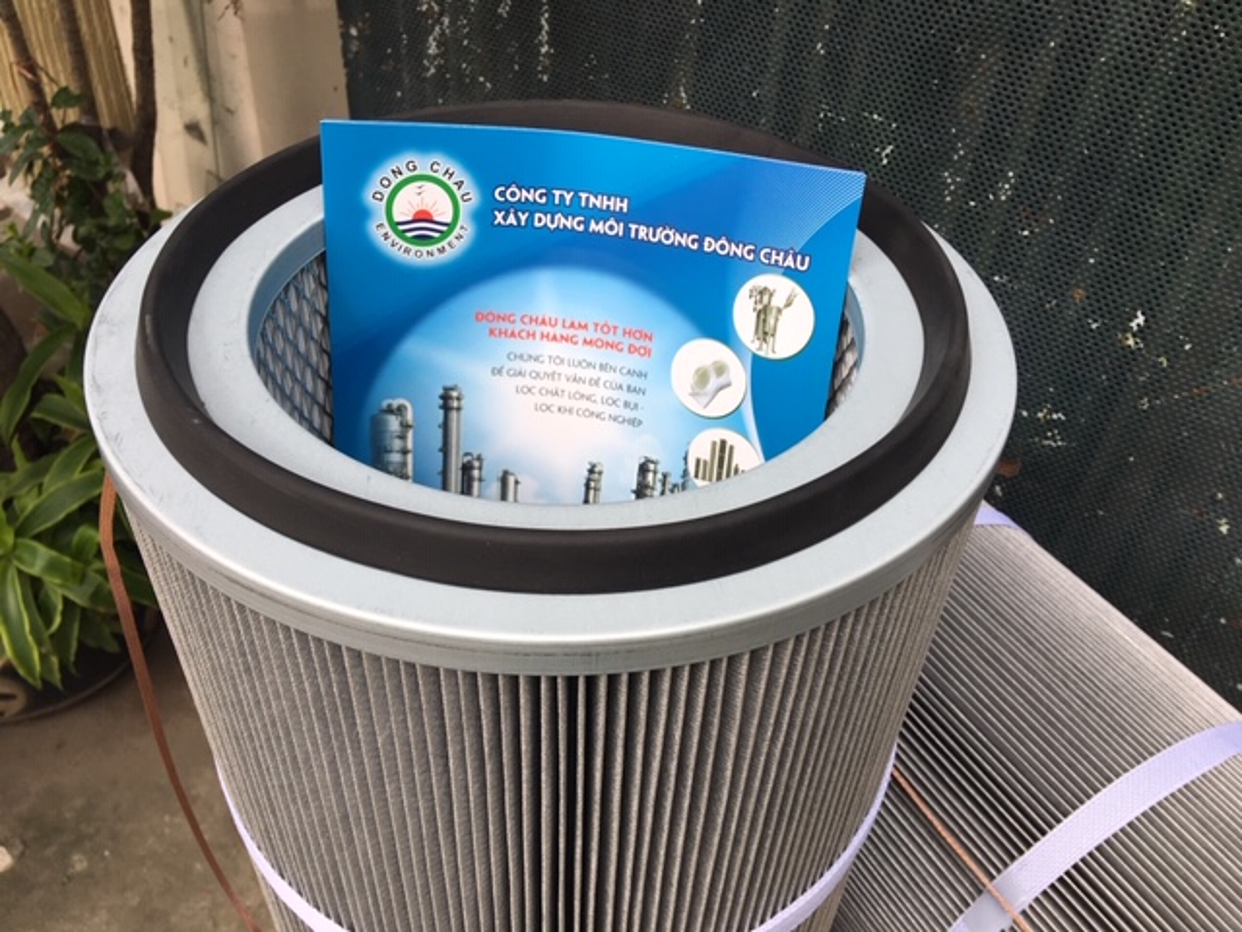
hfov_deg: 61.7
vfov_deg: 48.2
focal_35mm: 29
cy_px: 466
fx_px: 1041
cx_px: 621
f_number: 2.2
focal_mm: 4.15
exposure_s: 1/204
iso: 25
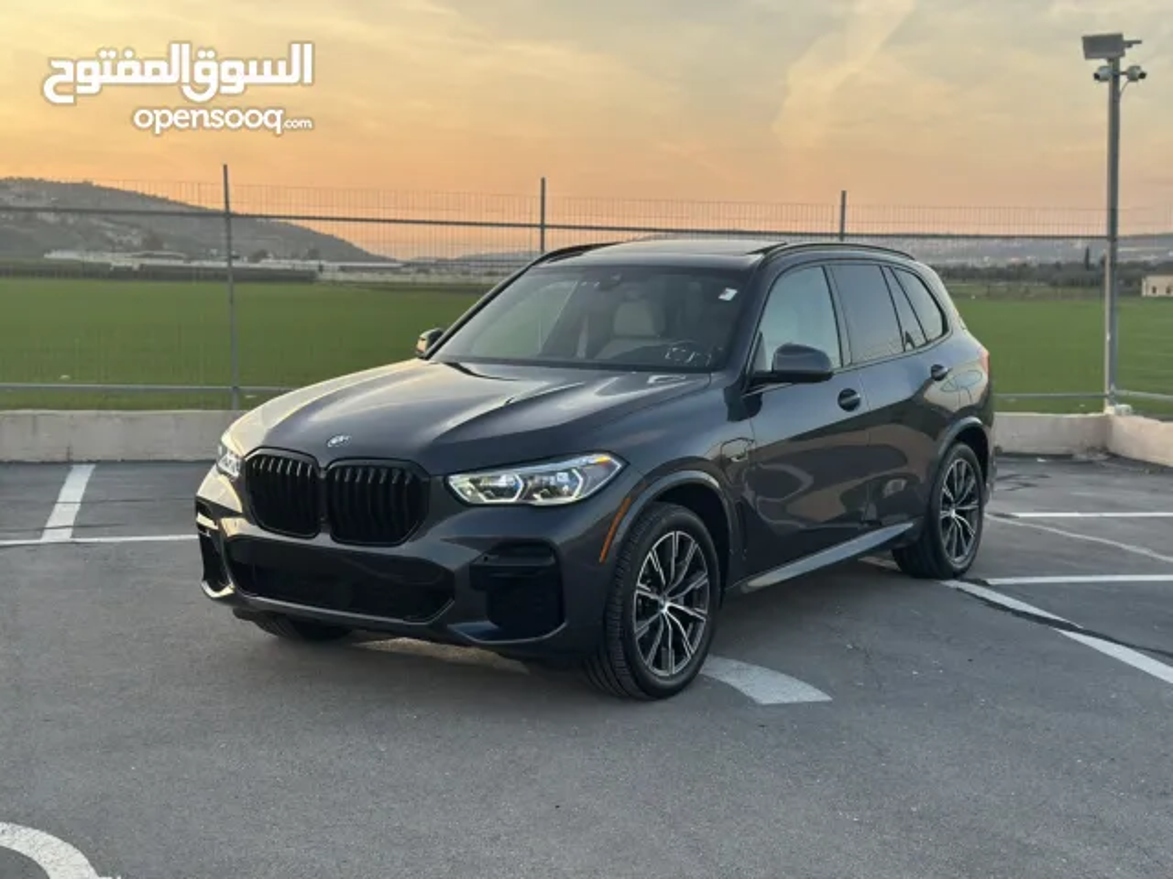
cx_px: 586
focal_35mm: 48
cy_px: 440
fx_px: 1627
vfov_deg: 30.3
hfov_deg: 39.7
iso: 80
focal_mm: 6.86
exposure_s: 1/615
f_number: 1.78
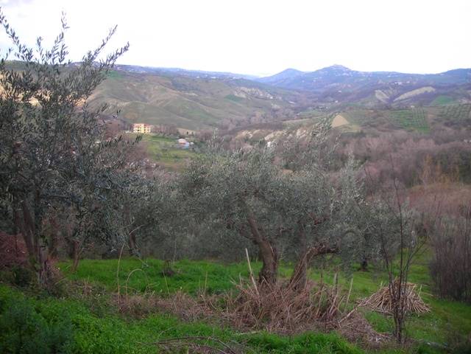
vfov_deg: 37.7
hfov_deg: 49.0
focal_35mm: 38
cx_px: 236
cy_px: 177
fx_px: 517
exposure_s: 1/88.7
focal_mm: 6.3
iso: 50
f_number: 3.2
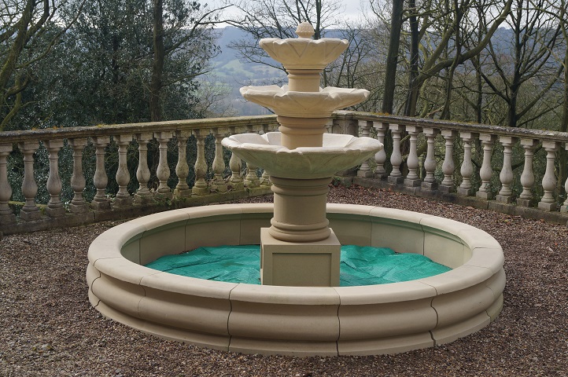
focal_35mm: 45
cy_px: 188
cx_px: 284
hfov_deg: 43.6
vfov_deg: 29.8
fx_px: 709
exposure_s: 1/125
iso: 100
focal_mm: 30
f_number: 6.3
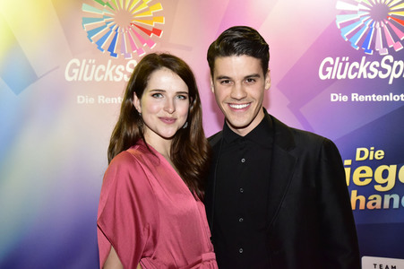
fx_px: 538
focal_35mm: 48
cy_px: 134
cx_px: 202
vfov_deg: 28.0
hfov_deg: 41.1
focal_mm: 48
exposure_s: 1/160
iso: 8000
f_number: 7.1
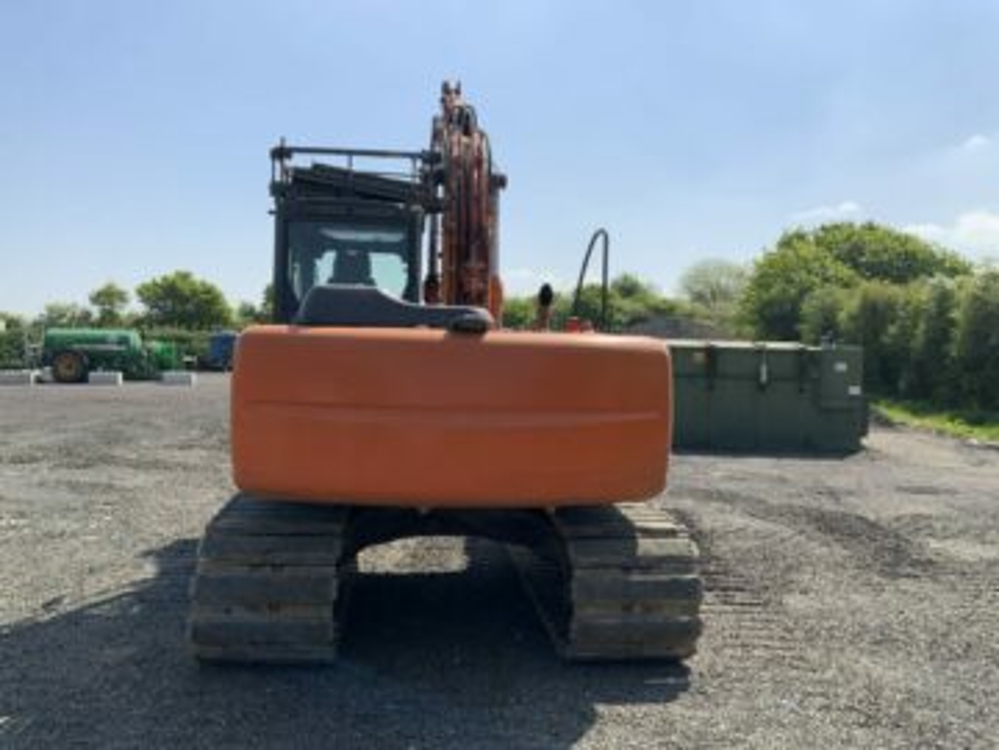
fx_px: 837
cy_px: 375
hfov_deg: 61.7
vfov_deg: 48.2
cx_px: 500
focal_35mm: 29
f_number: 1.8
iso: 20
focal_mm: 3
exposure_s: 1/2801
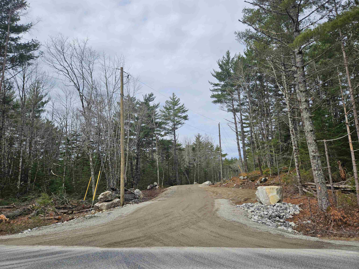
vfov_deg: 58.9
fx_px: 239
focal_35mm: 23
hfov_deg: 73.9
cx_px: 180
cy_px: 134
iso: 25
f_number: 1.8
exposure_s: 1/1869
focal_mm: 5.4
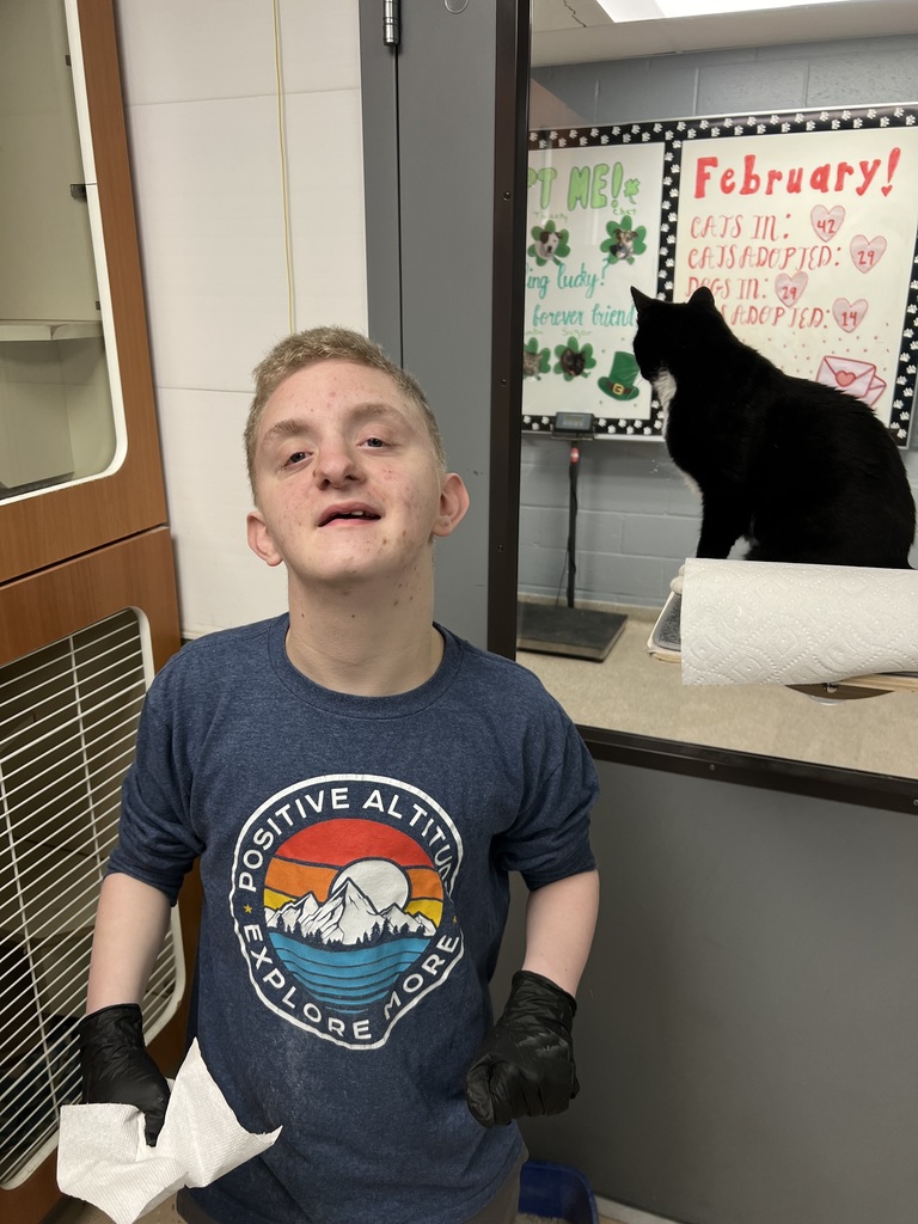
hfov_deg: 53.1
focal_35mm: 26
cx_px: 459
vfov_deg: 67.3
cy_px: 612
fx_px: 919
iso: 80
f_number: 1.5
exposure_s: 1/60
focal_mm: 5.7
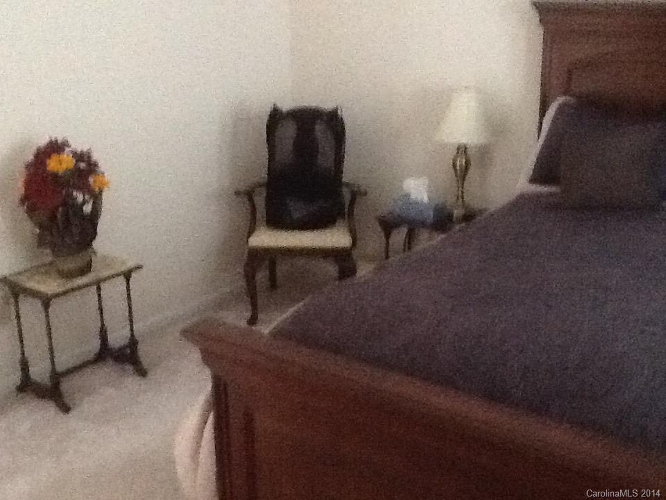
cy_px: 250
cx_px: 333
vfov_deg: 32.9
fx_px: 847
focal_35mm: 44
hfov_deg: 42.9
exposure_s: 1/15
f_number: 2.4
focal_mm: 2.03
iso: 640
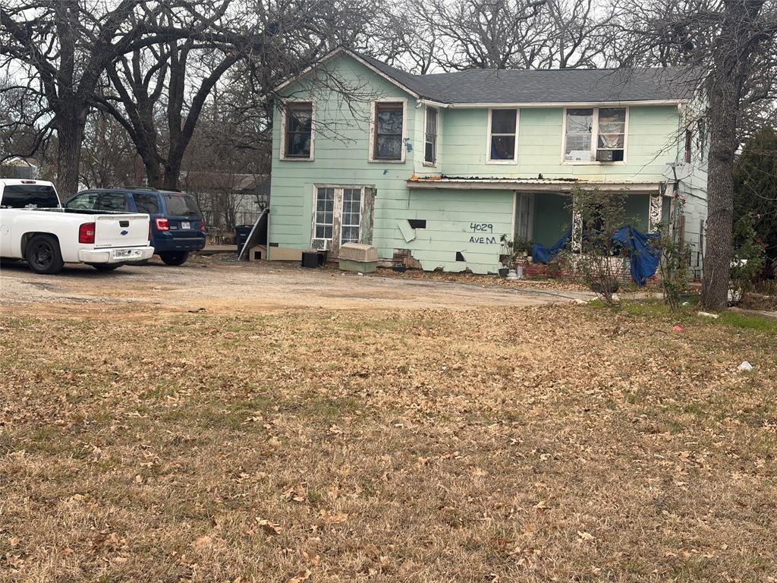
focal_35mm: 52
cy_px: 292
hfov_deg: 36.8
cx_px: 388
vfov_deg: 28.0
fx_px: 1167
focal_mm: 5.96
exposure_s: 1/756
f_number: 1.6
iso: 32
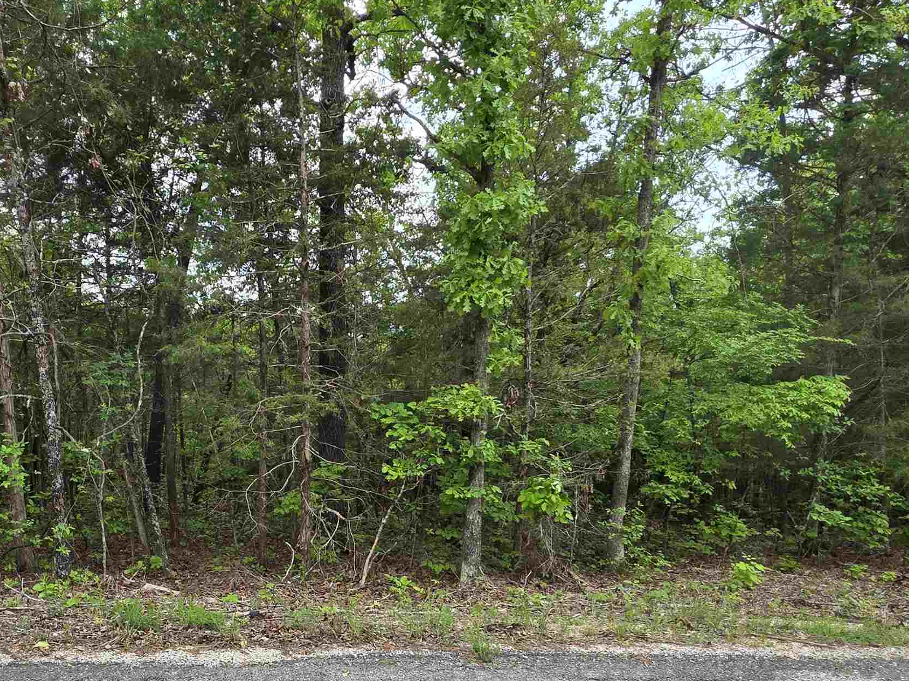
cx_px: 310
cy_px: 468
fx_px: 630
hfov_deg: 69.7
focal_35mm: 24
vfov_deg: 55.3
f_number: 1.9
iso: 40
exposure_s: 1/305
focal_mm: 2.2
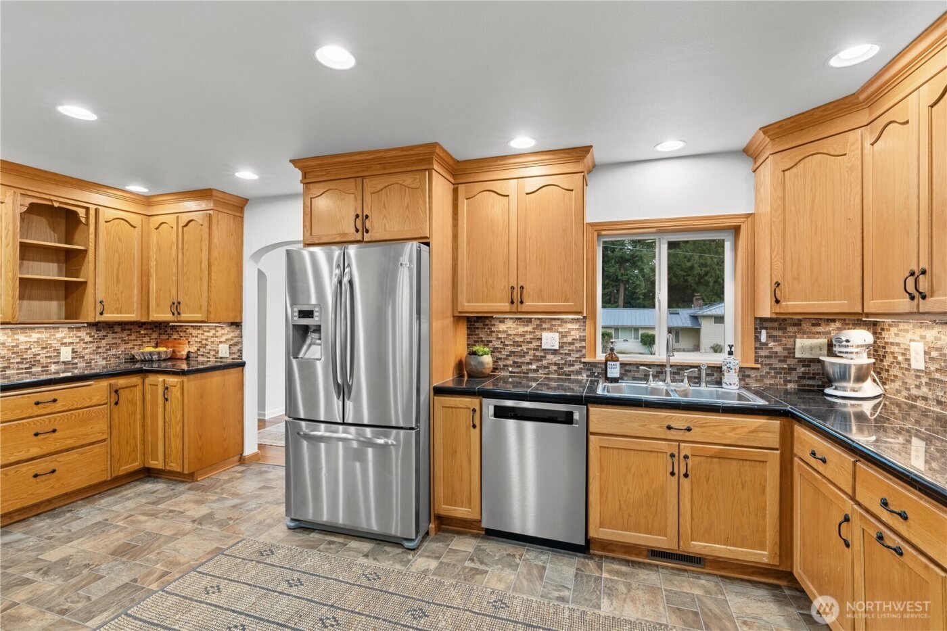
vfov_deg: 73.7
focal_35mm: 16
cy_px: 316
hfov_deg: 96.7
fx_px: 421
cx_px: 474
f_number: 9
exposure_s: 1/4
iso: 640
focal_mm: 16
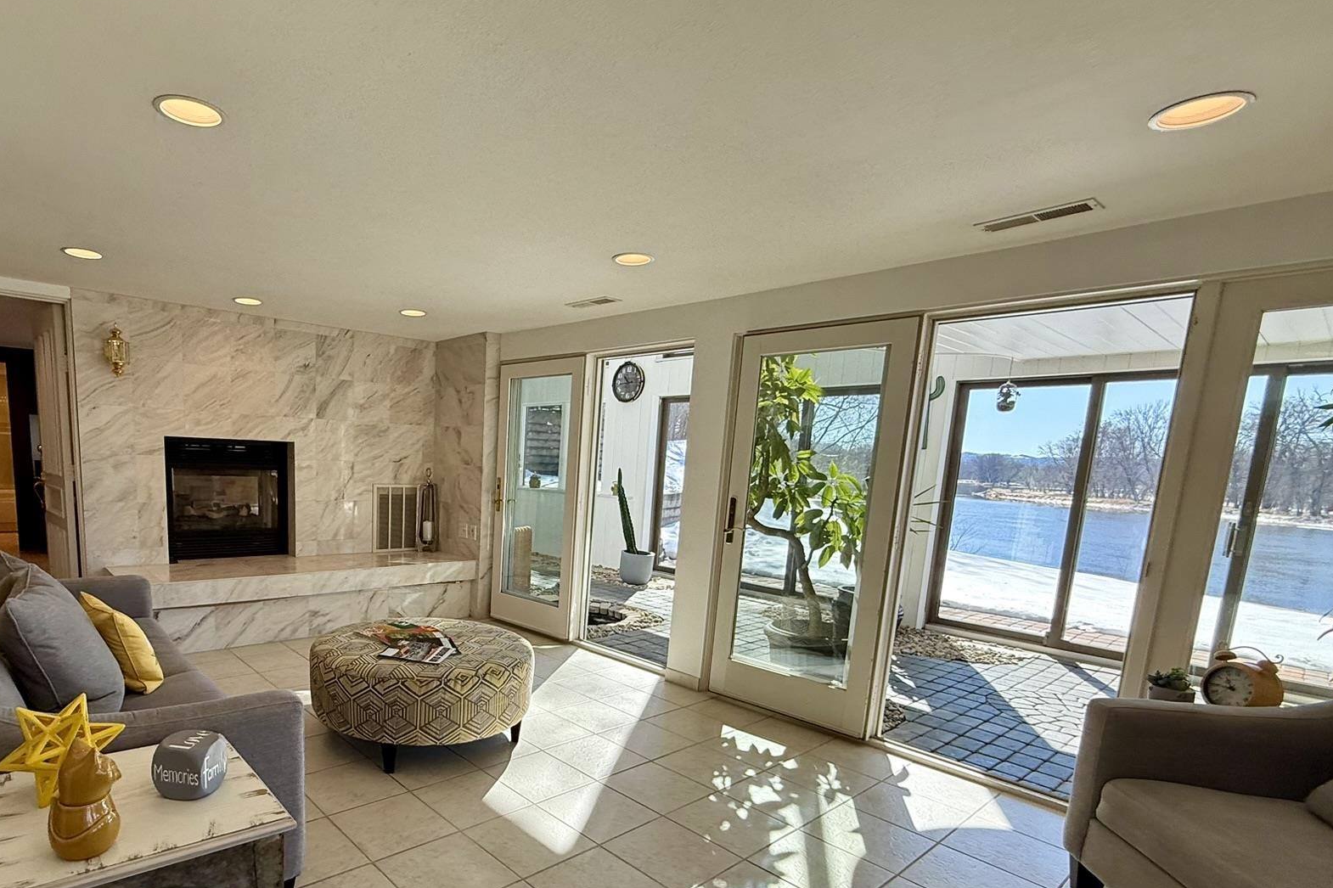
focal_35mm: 19
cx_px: 509
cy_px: 571
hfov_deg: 85.4
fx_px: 703
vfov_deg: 63.3
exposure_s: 1/376
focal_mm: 2.22
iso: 64
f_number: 2.2
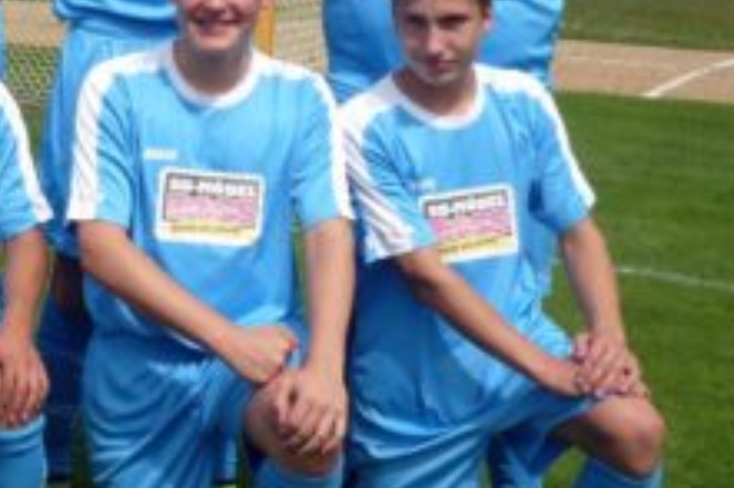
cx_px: -186
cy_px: 169
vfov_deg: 13.8
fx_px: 2017
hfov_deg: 19.3
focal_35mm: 99
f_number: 8
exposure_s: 1/400
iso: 100
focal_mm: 5.8
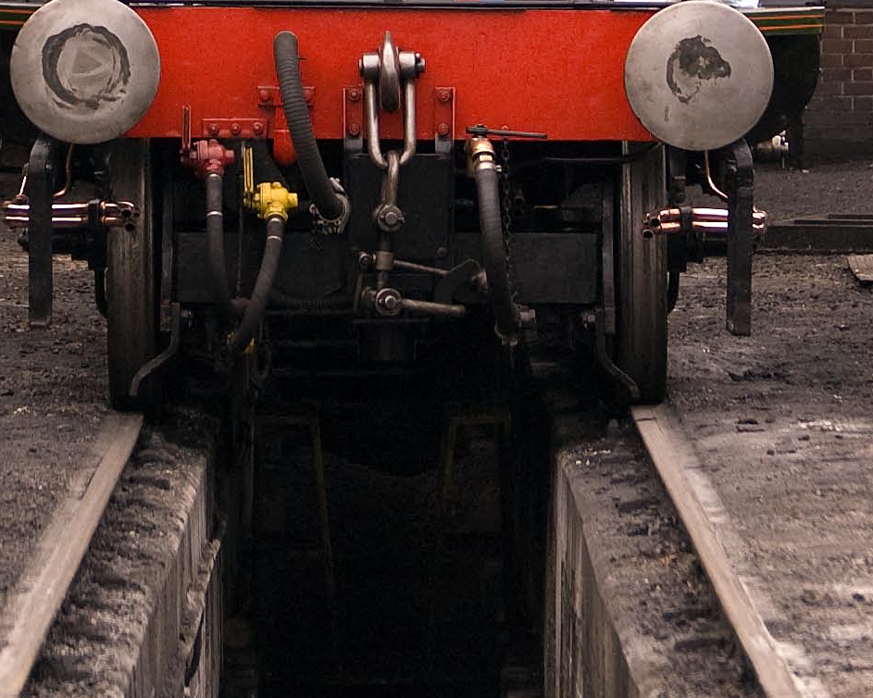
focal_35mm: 336
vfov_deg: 4.6
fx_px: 8692
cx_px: 465
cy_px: -181
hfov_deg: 5.7
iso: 640
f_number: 4.5
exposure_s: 1/500
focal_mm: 75
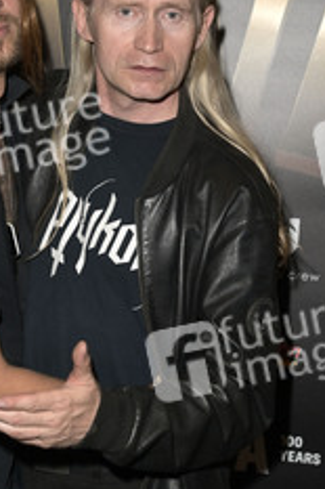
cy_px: 248
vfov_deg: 25.7
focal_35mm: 79
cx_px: 63
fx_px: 1071
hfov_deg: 17.1
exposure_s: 1/200
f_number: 5
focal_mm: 46
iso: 640
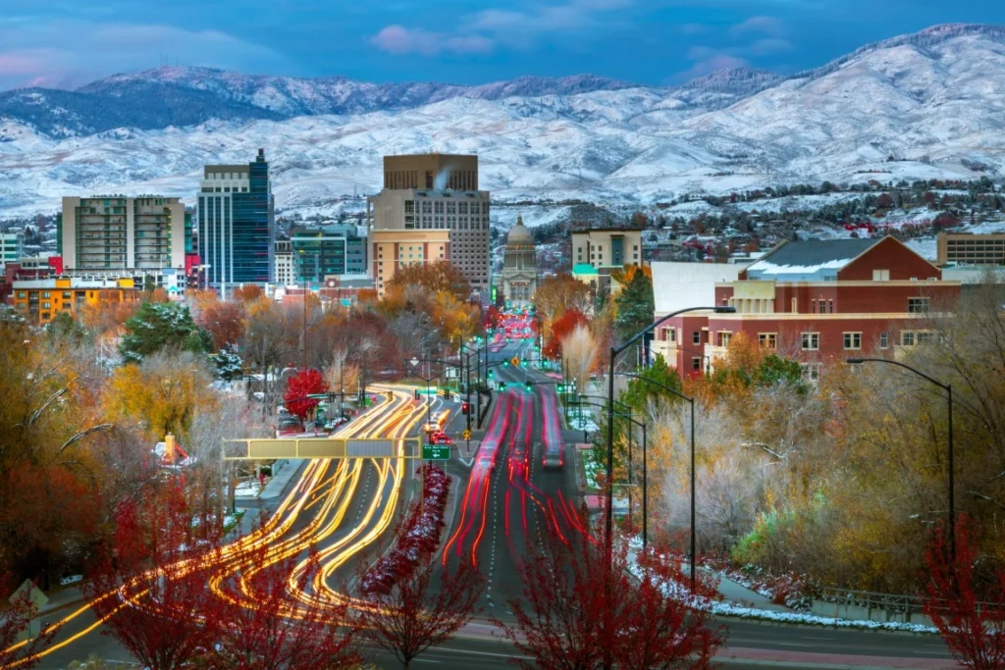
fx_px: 3239
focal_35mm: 116
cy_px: 335
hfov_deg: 17.6
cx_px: 502
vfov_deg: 11.8
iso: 31
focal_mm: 116
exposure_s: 15
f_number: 32
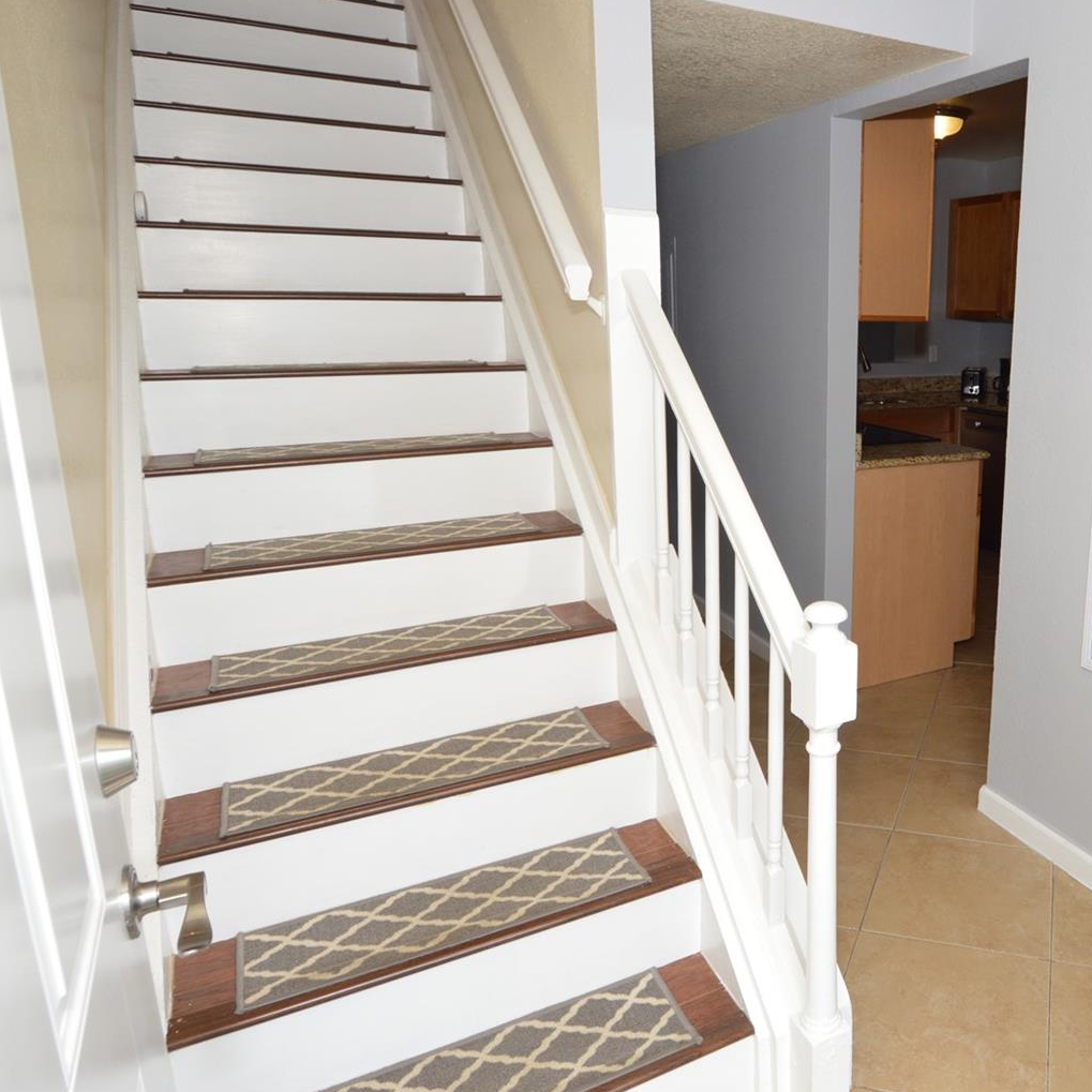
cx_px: 839
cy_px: 532
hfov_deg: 60.9
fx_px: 857
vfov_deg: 65.0
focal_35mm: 24
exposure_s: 1/125
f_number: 5.6
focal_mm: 12
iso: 400
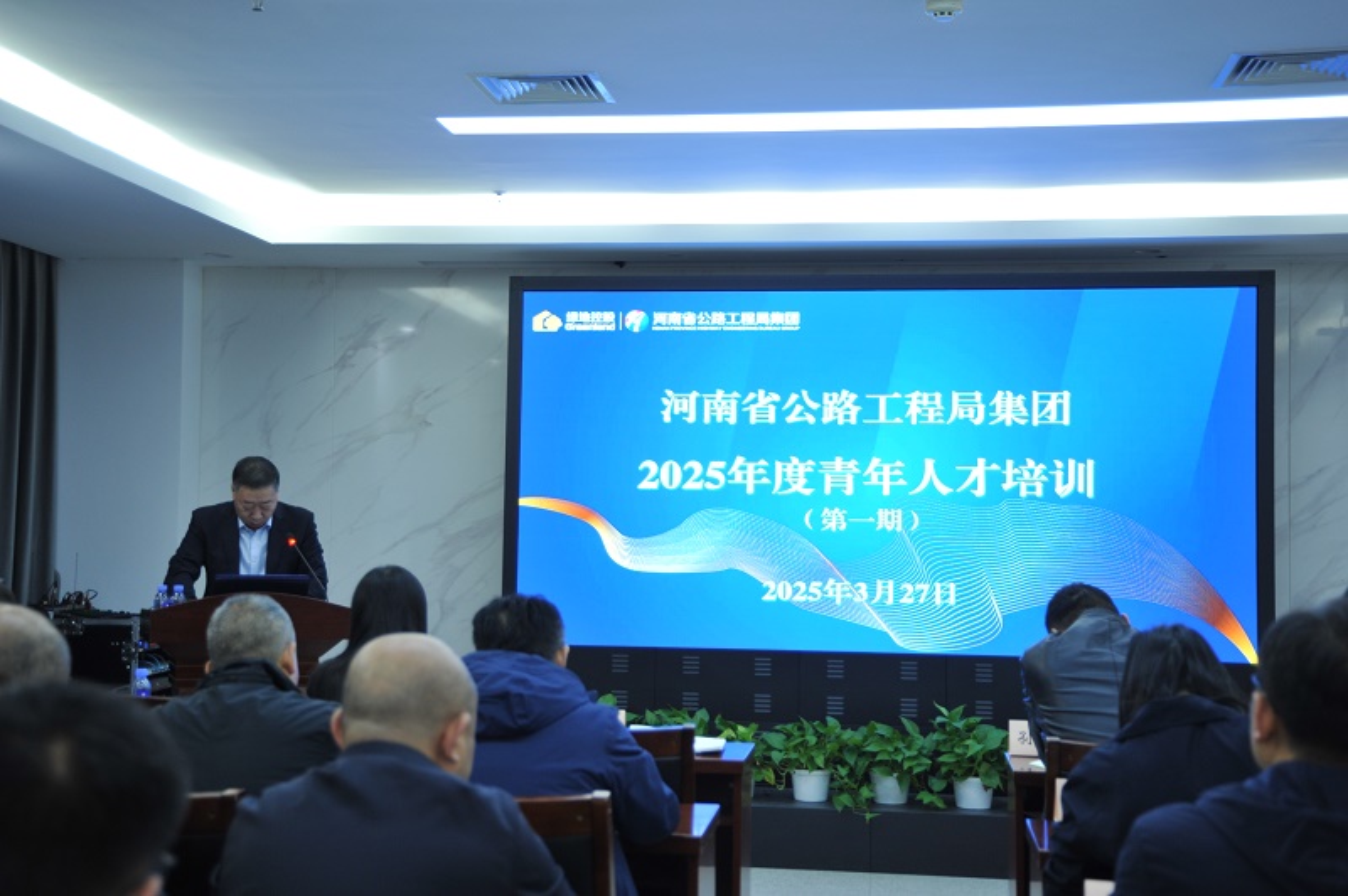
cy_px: 448
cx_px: 674
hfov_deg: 39.6
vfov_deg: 26.9
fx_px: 1871
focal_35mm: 50
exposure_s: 1/30
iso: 800
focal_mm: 50
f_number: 4.8
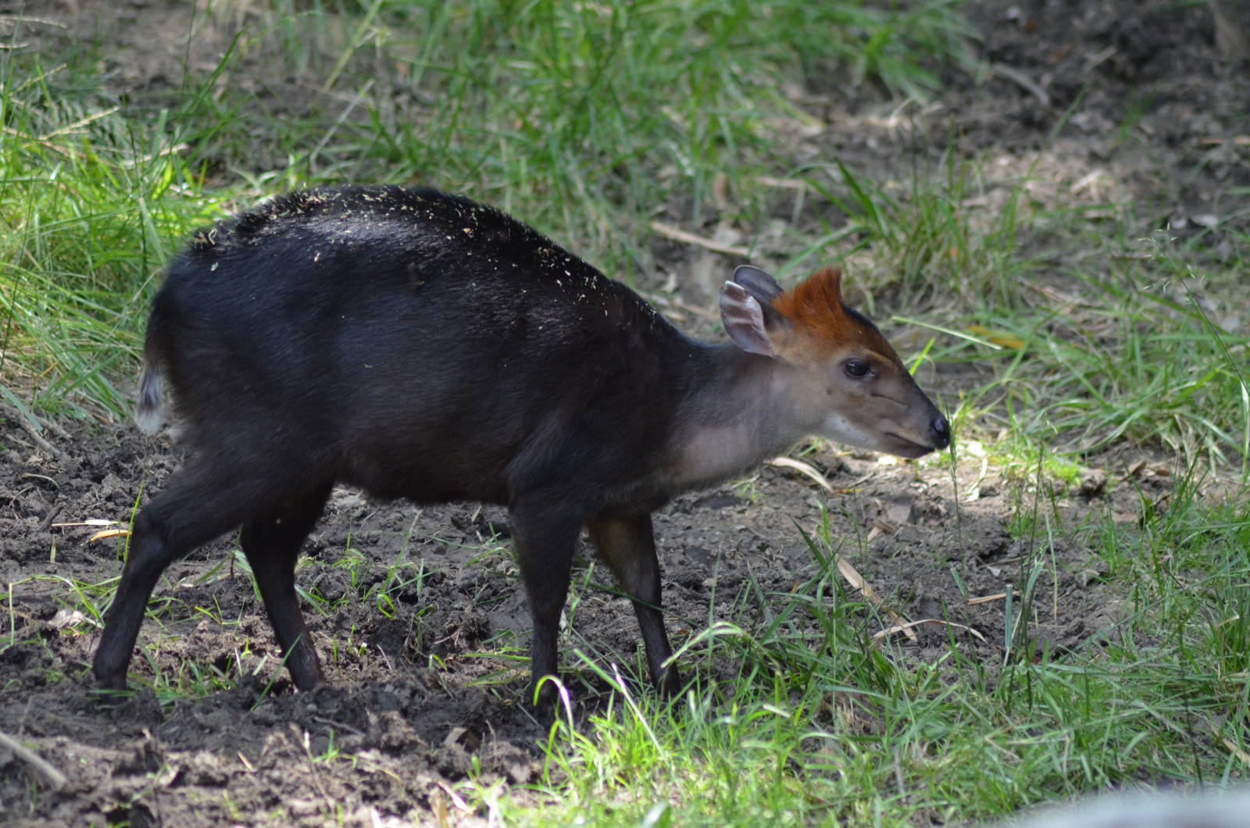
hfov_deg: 7.1
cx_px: 625
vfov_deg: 4.7
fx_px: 10136
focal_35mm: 292
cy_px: 414
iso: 1100
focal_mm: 195
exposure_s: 1/500
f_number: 4.8
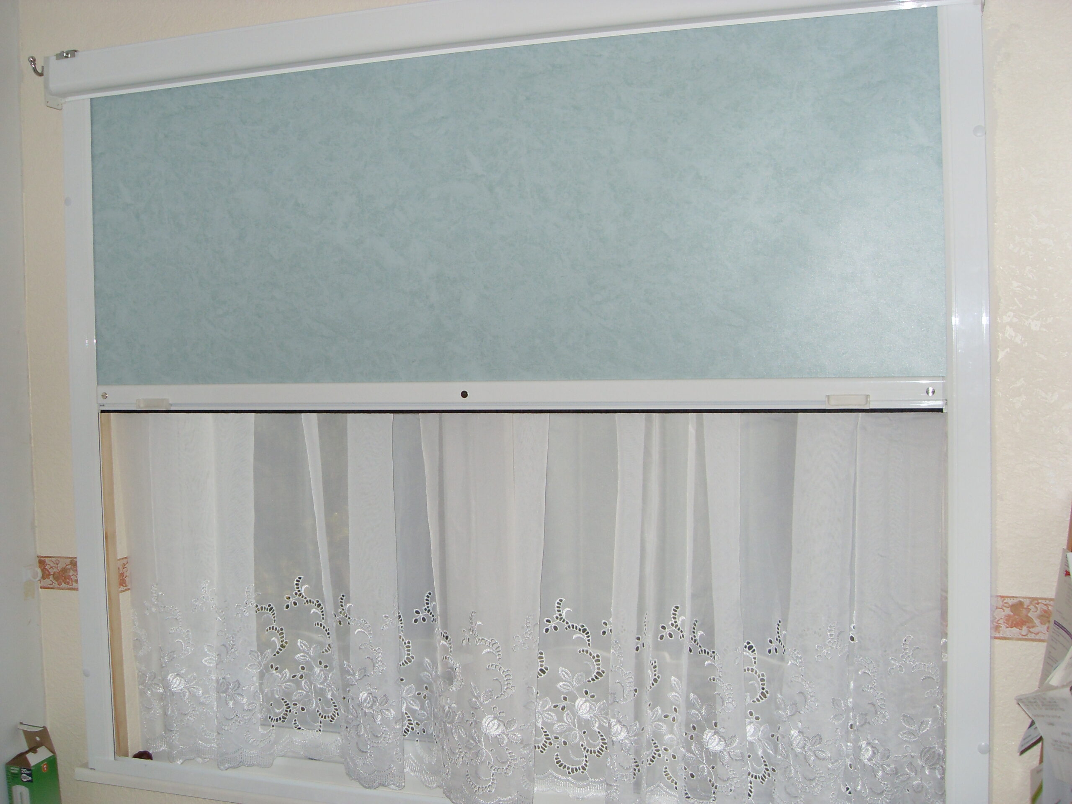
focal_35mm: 37
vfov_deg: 38.7
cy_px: 402
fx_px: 1146
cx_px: 536
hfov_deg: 50.1
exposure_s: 1/750
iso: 80
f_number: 2.8
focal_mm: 6.3
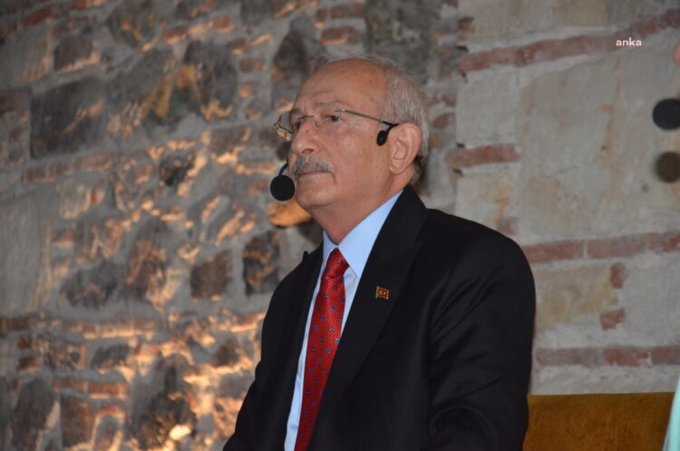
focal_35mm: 158
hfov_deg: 13.1
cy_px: 226
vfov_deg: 8.7
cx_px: 340
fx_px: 2969
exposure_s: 1/60
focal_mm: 105
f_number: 5.6
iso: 1250
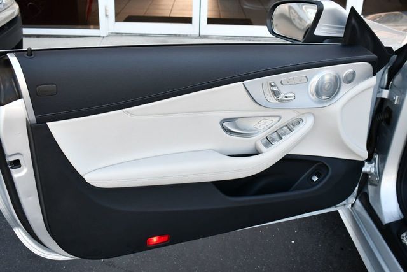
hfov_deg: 46.4
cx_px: 204
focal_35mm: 42
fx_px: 475
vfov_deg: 31.9
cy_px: 136
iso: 400
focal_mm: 21
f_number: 4.5
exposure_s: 1/250
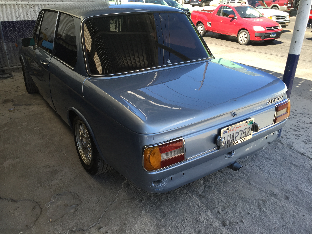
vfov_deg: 48.2
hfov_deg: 61.7
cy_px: 117
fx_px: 261
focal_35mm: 29
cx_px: 156
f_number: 2.2
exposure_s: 1/341
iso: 32
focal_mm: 4.15
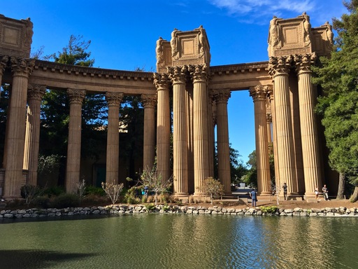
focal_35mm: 29
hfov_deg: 61.7
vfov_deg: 48.2
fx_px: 300
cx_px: 179
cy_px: 134
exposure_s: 1/712
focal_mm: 4.15
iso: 25
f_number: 2.2
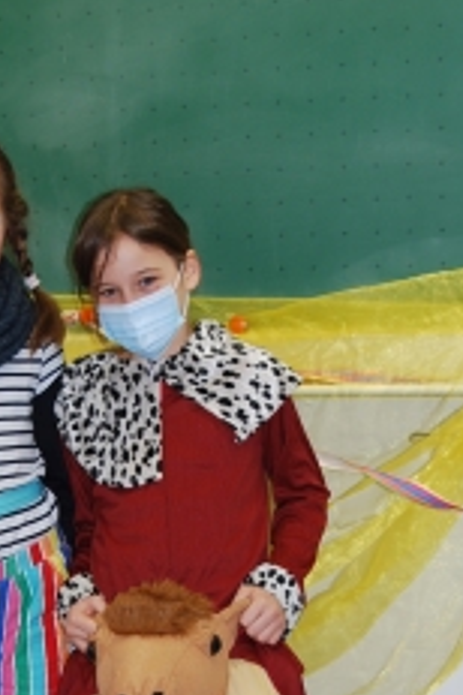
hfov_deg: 11.7
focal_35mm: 117
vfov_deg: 17.3
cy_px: 602
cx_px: 125
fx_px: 2257
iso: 200
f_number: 5
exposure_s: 1/60
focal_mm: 40
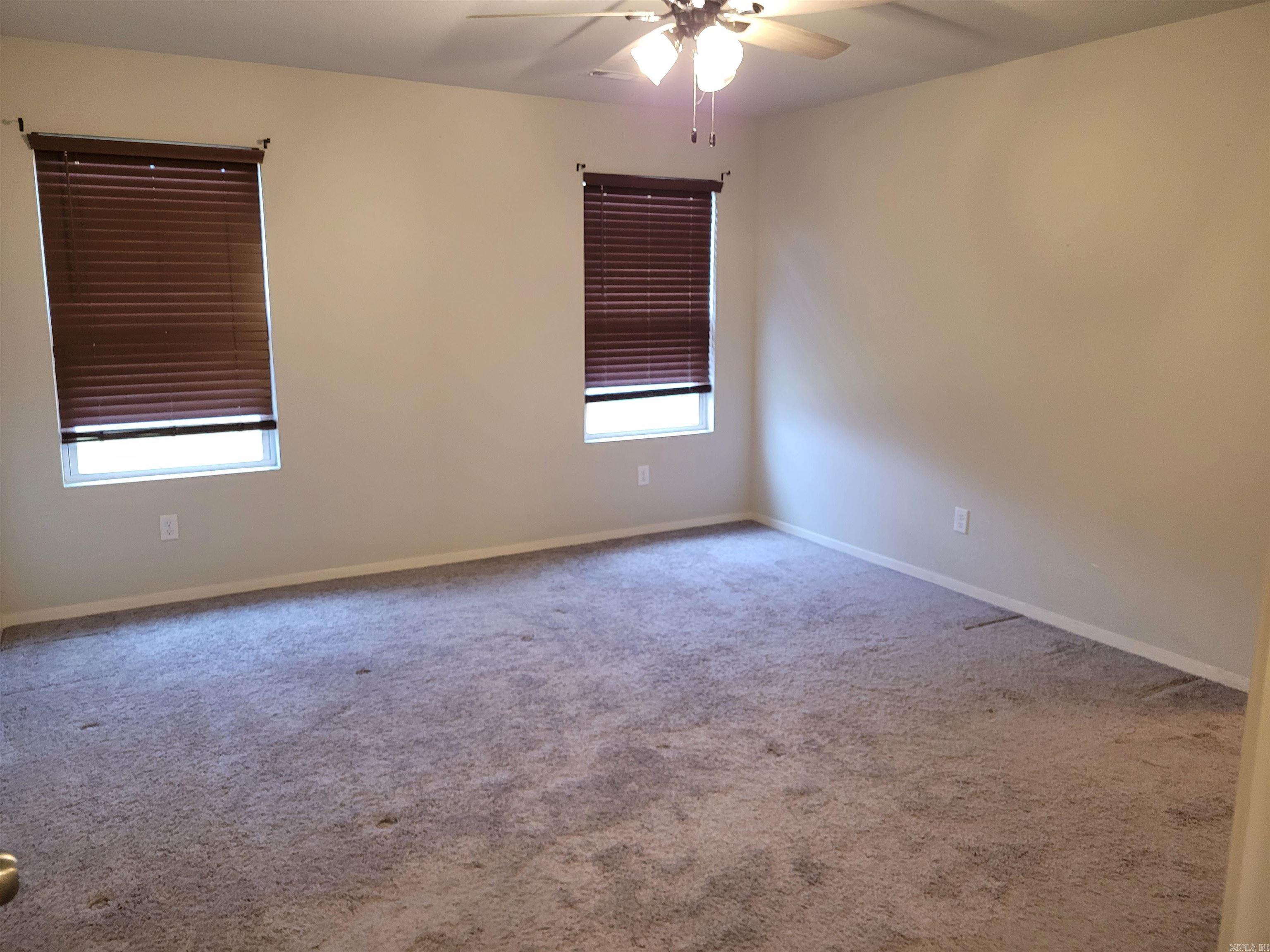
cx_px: 635
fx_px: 954
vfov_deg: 53.1
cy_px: 476
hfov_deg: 67.3
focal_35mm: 26
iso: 320
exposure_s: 1/40
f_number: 1.8
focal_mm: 5.4
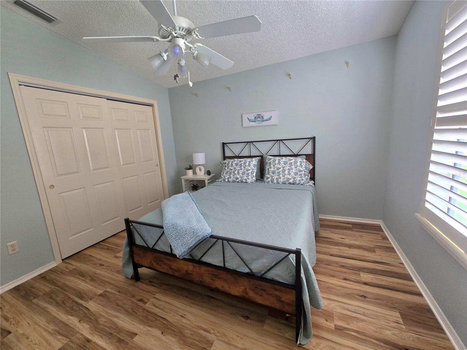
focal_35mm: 13
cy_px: 175
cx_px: 234
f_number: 2.2
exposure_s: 1/60.2
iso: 200
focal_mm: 2.2
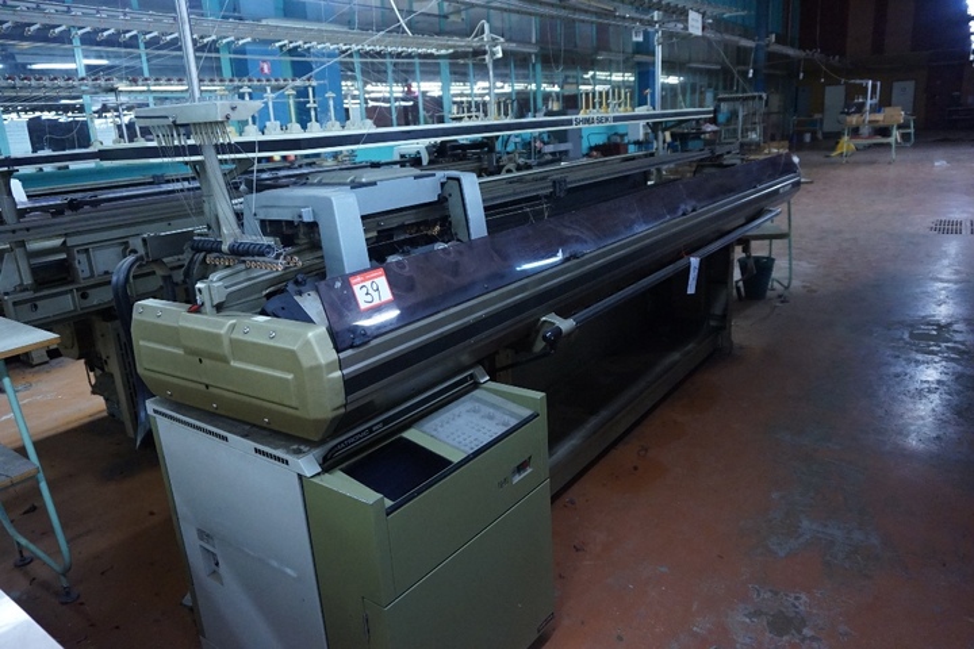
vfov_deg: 50.4
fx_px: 690
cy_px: 324
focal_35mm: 26
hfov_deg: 70.4
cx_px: 487
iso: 3200
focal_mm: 17
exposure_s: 1/100
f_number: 3.5
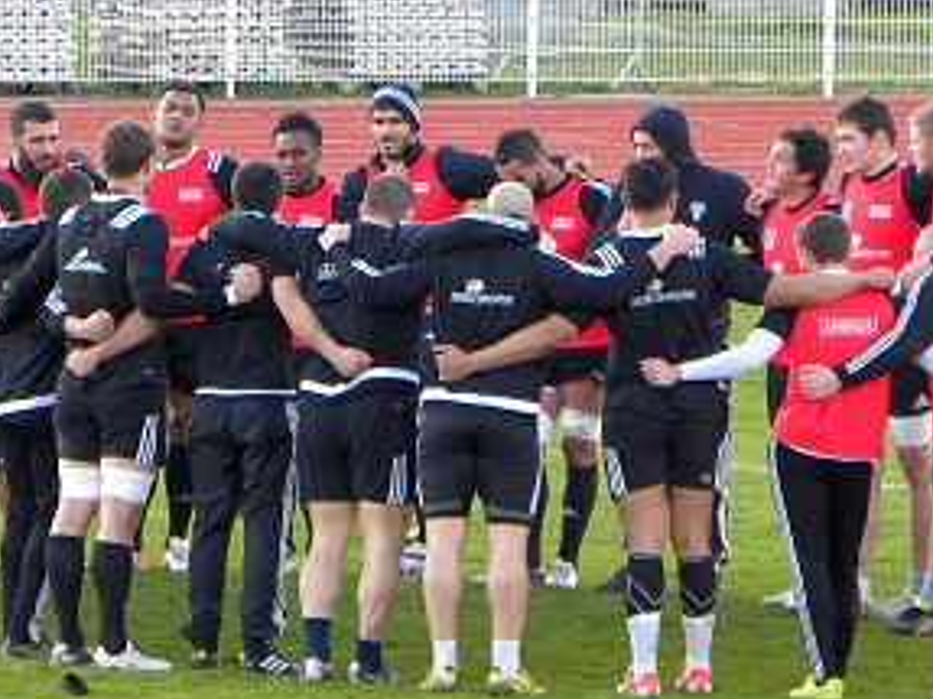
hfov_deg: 2.8
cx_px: 439
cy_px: 176
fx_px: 18994
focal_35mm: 705
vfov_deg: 2.1
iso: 64
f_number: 5
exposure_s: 1/37.8
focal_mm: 59.9
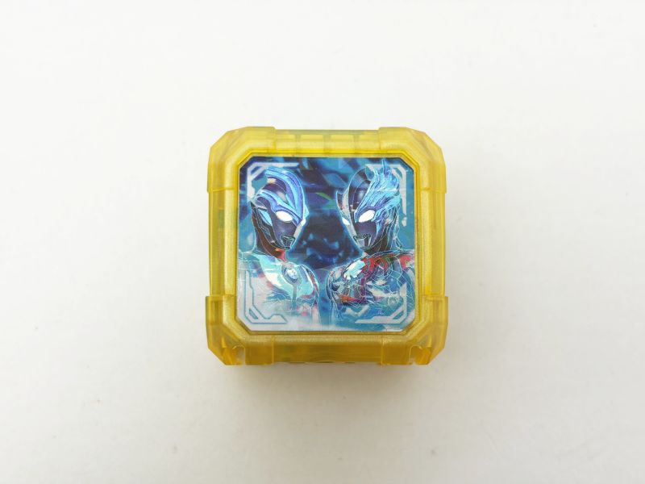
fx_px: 969
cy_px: 242
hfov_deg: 36.8
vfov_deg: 28.0
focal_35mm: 52
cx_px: 322
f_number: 1.6
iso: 25
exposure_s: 1/183
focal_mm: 5.96
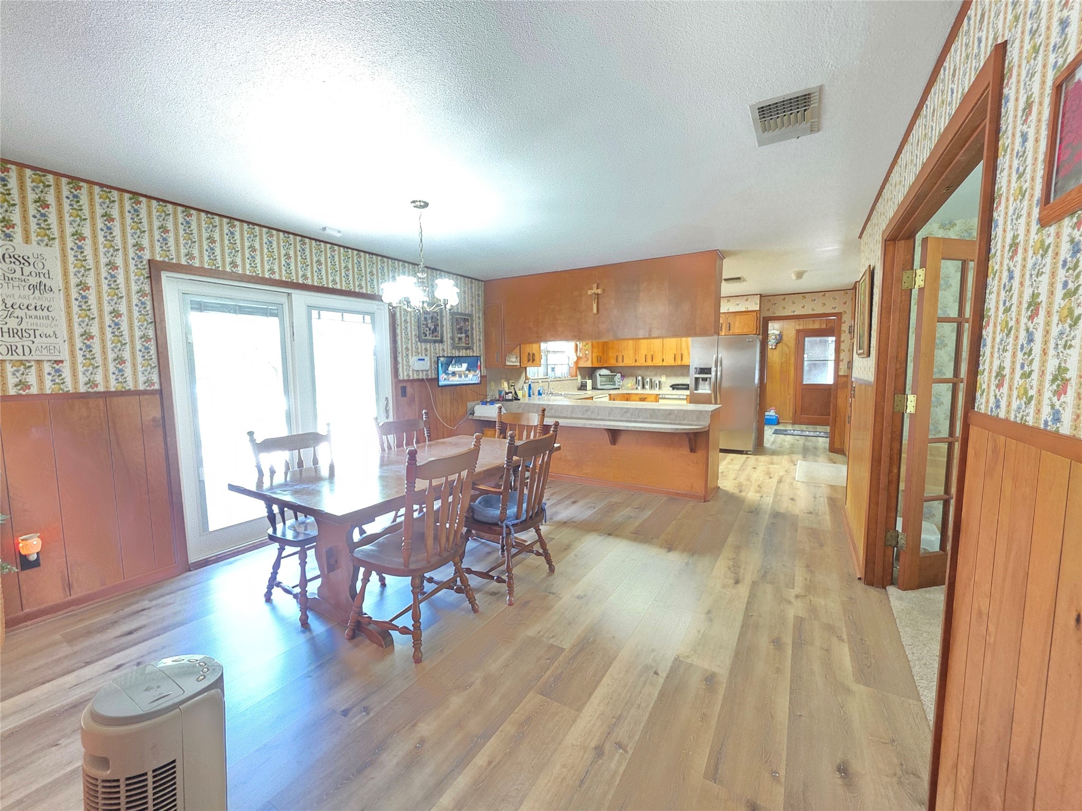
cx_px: 541
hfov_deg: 106.2
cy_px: 406
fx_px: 406
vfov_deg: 89.9
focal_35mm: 13
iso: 1250
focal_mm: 2.2
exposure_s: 1/60
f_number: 1.9
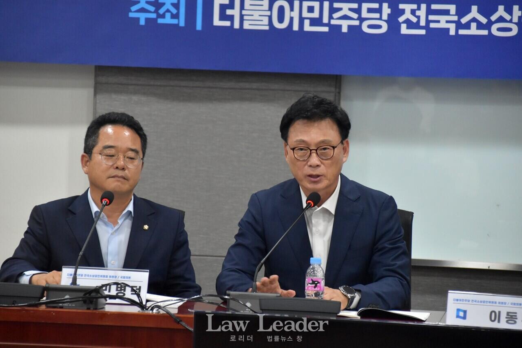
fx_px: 2827
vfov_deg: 7.0
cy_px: 174
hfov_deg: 10.5
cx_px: 261
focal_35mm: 195
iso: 2500
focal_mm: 130
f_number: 6.3
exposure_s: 1/160
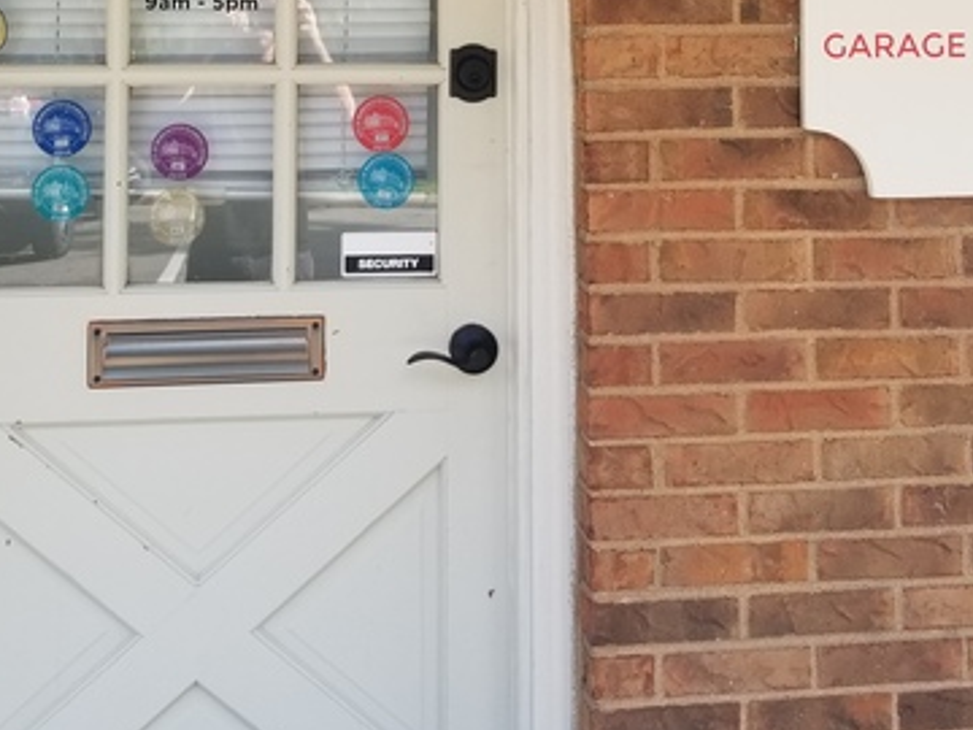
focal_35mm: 52
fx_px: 1462
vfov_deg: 26.7
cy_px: 22
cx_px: 416
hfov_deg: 36.7
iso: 50
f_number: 1.7
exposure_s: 1/267
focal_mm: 4.25
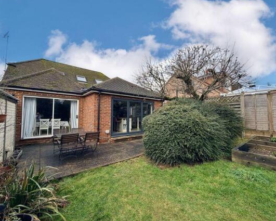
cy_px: 109
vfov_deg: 84.1
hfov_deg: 96.7
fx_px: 123
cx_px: 144
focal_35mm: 15
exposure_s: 1/502
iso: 64
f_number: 2.2
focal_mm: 2.22
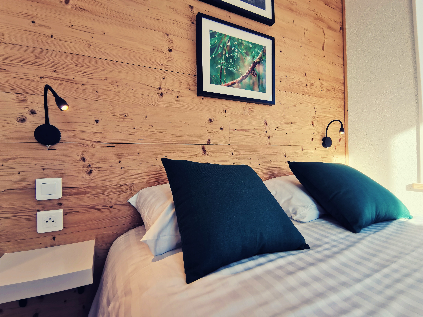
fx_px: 208
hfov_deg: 91.0
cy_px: 158
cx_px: 212
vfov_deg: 74.7
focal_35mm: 17
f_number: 2.2
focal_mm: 2.23
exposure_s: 1/257
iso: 50
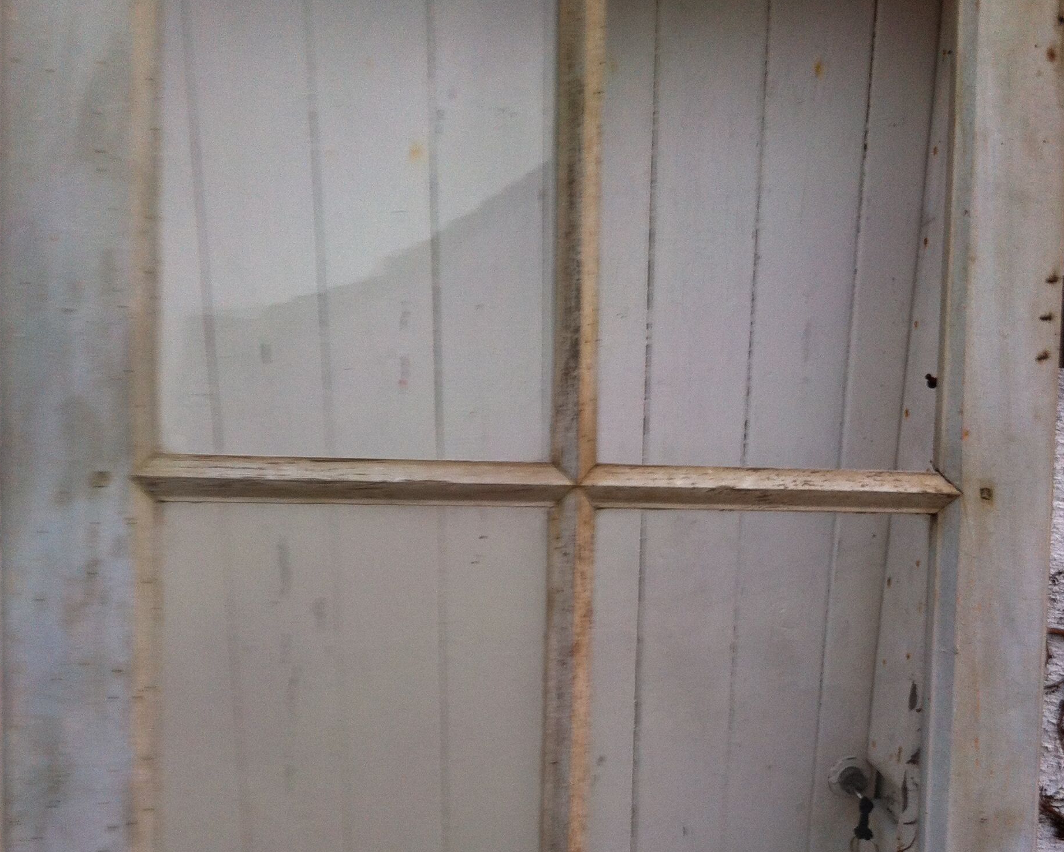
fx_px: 1512
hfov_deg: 38.8
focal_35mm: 48
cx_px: 552
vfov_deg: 31.2
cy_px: 571
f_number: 2.8
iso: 80
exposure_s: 1/24
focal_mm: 3.85
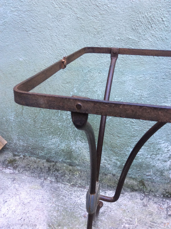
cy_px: 114
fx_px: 211
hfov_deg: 44.1
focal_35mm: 32
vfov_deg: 56.9
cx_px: 86
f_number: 2.4
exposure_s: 1/25
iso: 100
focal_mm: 3.3
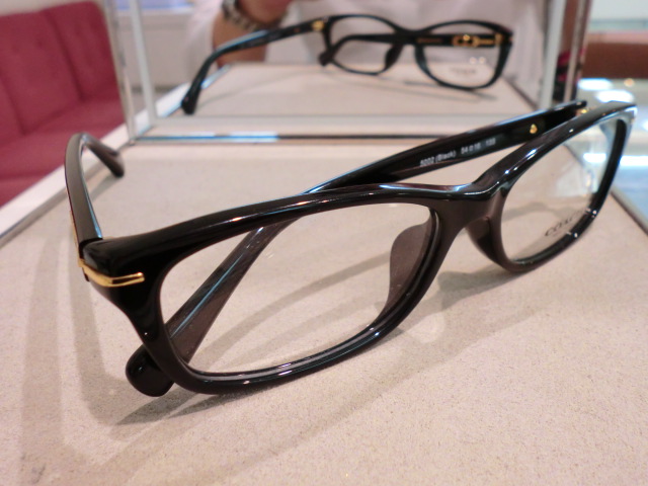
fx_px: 599
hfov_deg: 56.8
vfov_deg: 44.2
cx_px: 324
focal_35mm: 32
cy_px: 243
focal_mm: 5.8
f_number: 3.5
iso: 250
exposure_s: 1/60
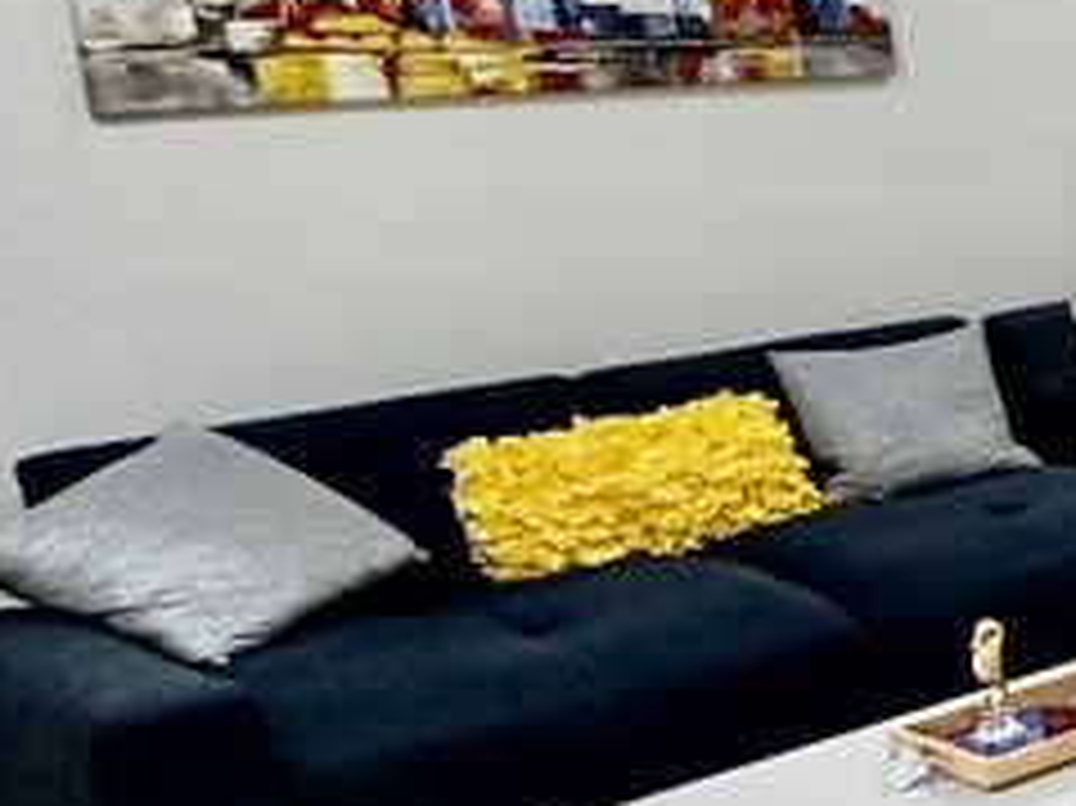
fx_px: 1864
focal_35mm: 60
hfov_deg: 20.3
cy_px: 257
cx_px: 2035
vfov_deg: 24.3
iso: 250
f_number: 2.2
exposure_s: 1/60
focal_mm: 2.22
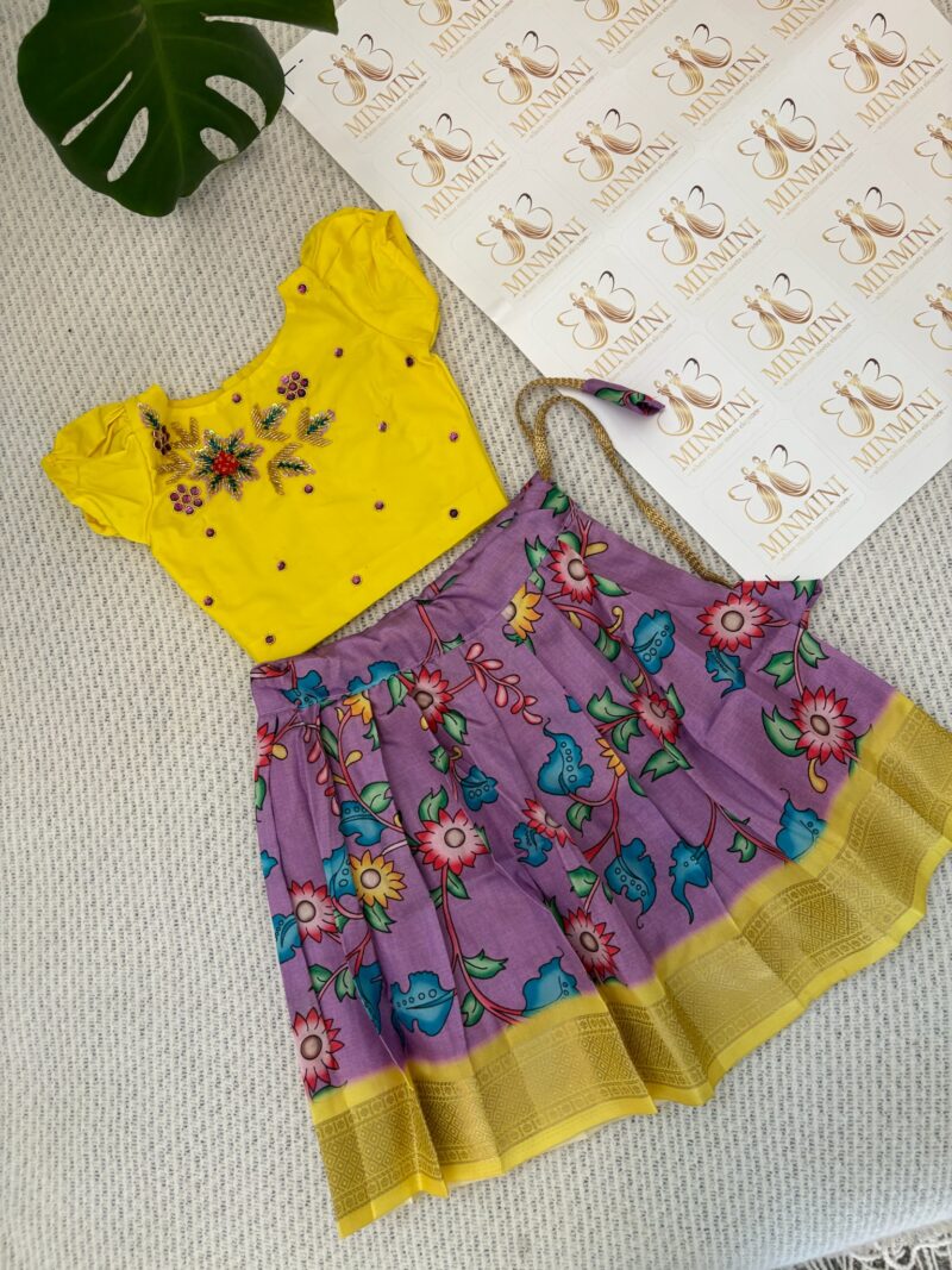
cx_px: 476
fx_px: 954
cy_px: 635
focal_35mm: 26
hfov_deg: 53.1
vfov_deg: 67.3
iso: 125
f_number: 1.6
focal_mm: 5.96
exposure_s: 1/60
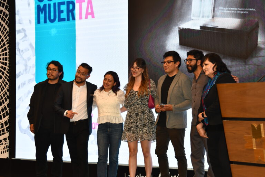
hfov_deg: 21.0
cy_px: 88
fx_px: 714
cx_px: 132
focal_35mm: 97
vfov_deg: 14.1
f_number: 4
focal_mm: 65
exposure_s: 1/80
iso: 400
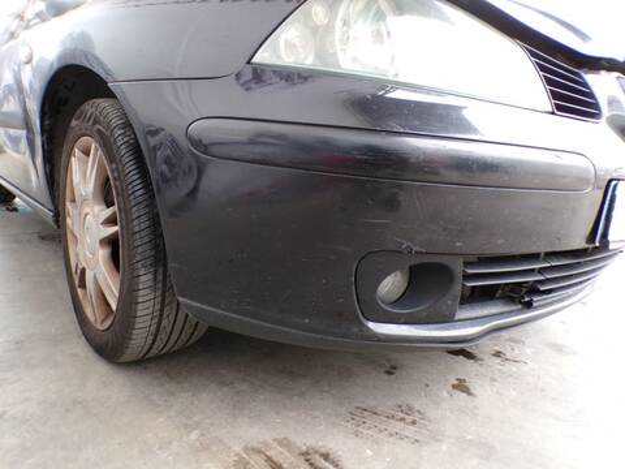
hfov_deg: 71.6
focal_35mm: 24
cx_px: 312
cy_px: 234
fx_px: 433
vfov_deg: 56.8
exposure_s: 1/25
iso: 200
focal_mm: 4.3
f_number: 3
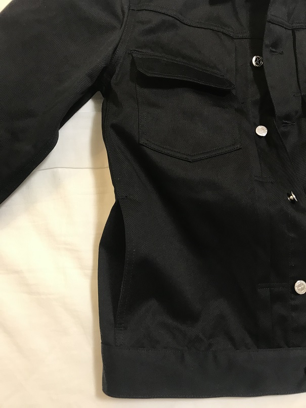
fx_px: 330
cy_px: 204
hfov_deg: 49.7
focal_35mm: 28
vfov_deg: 63.5
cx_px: 153
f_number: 1.8
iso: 40
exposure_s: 1/24
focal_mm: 3.99
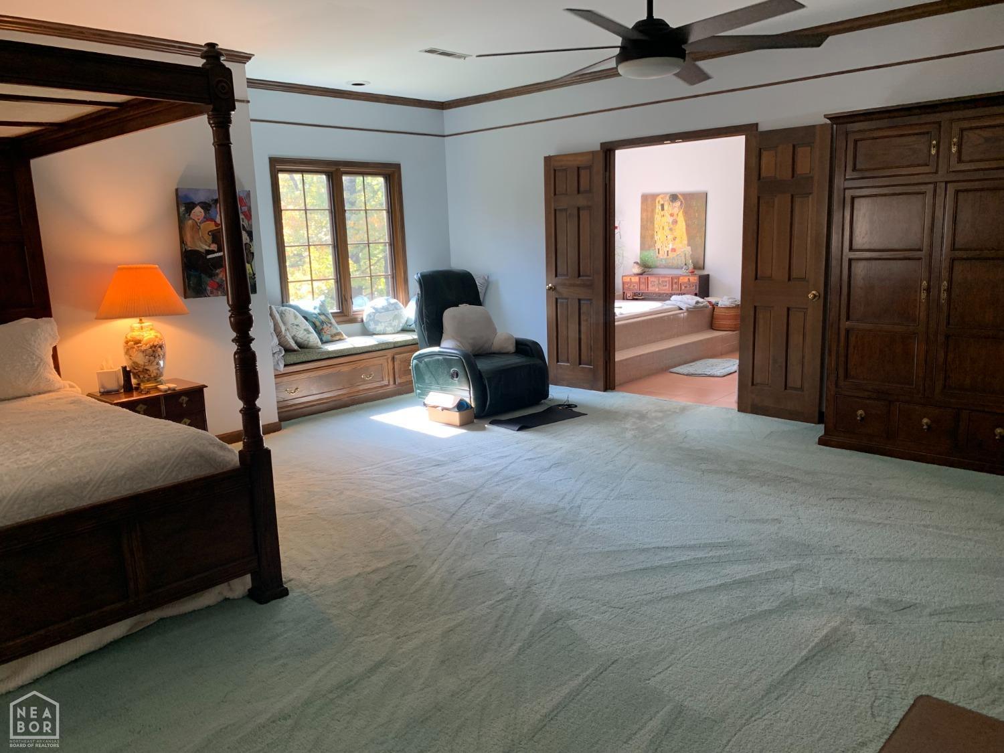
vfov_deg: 53.1
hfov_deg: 67.3
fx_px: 754
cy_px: 376
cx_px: 502
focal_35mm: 26
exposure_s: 1/60
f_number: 1.8
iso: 80
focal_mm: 4.25
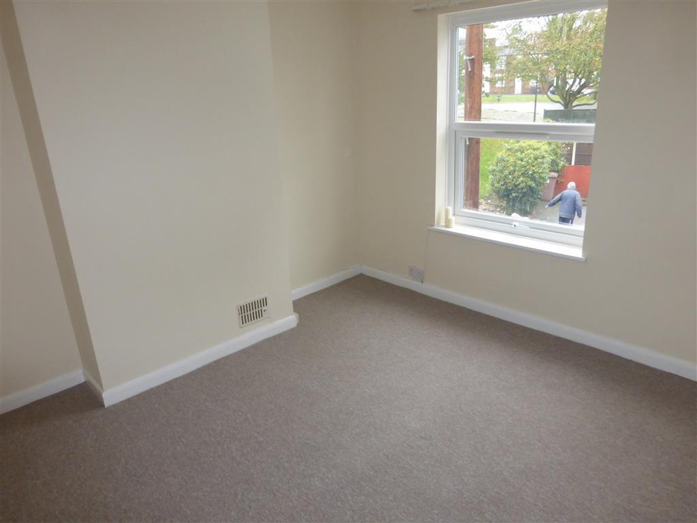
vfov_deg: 54.9
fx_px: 503
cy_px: 262
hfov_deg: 69.4
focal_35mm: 25
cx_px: 348
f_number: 3.3
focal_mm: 4.3
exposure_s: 1/60
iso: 250
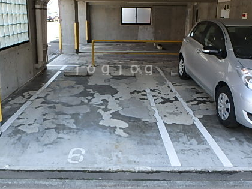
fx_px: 233
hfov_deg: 56.7
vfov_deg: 43.7
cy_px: 68
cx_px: 115
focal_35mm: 32
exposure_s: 1/100
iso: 125
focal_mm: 3.7
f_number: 3.5
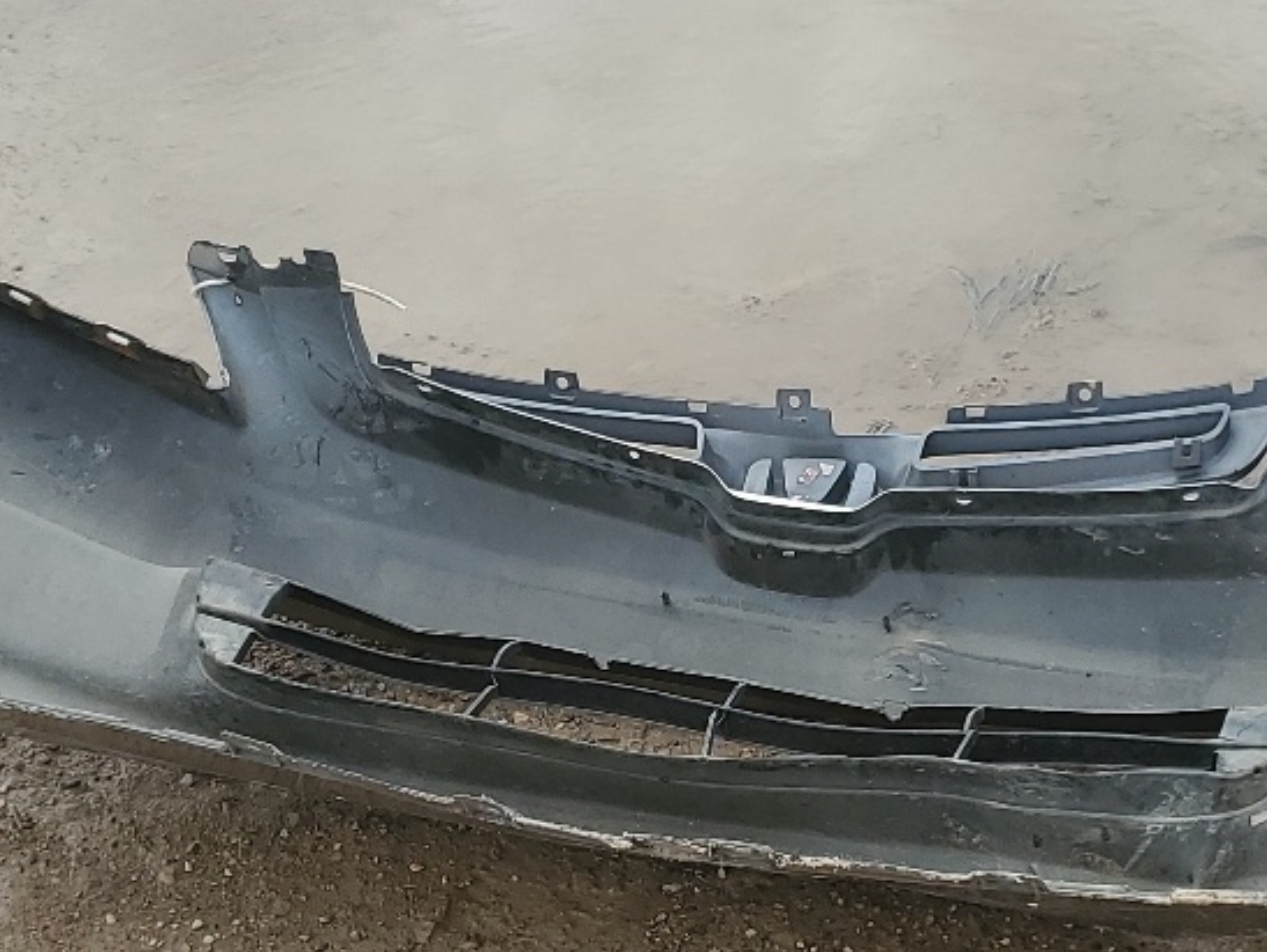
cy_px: 563
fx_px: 2784
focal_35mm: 76
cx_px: 811
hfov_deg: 25.5
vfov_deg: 19.4
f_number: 1.5
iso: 50
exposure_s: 1/2500
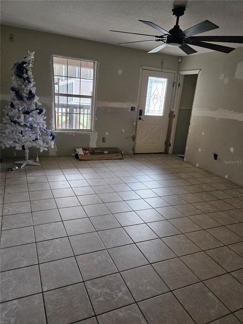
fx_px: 225
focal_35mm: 24
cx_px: 122
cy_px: 162
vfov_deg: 71.6
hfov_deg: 56.8
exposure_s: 1/120
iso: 800
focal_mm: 5
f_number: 1.8
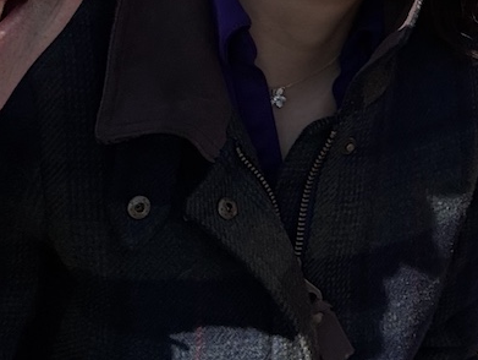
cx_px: 682
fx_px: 1299
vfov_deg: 14.5
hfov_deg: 18.8
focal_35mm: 94
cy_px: -213
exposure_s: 1/1284
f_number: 1.9
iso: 25
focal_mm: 2.69
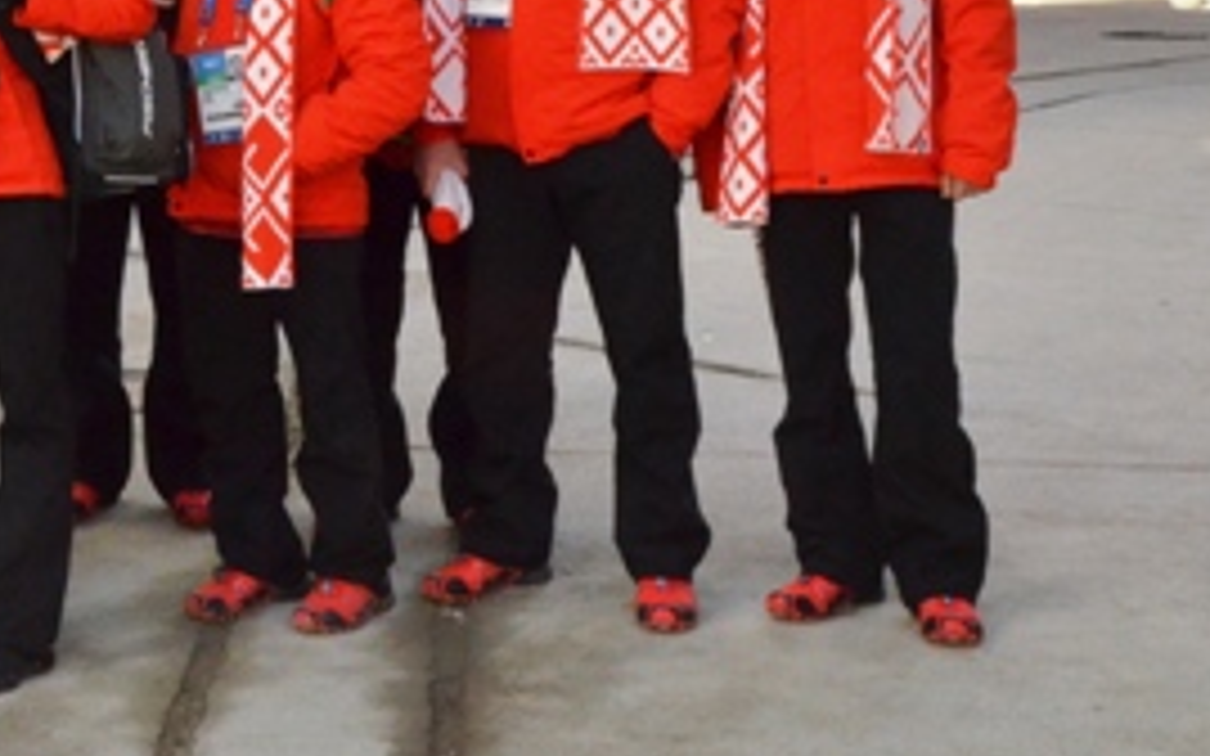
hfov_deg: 22.3
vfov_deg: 14.6
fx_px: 2868
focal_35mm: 87
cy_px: -99
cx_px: -180
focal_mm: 24
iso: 3200
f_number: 13
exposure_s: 1/640
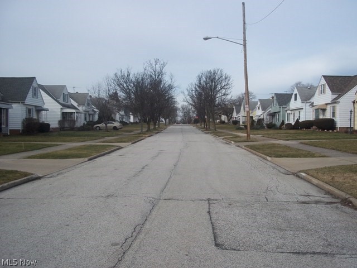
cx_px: 178
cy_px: 134
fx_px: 371
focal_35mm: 36
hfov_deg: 51.4
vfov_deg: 39.7
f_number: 8
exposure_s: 1/200
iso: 80
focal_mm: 6.5
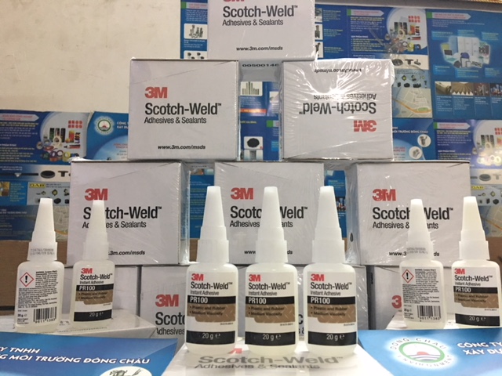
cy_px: 188
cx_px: 251
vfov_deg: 48.2
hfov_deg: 61.7
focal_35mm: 29
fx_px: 421
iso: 100
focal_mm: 4.15
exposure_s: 1/8
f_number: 2.2
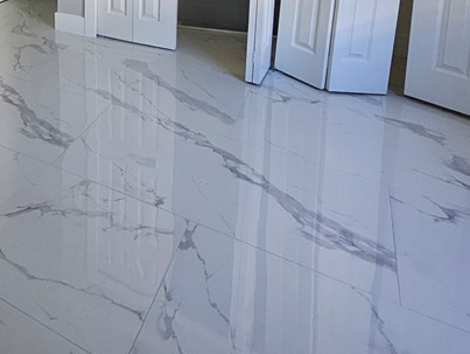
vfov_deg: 34.6
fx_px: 448
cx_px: 57
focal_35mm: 33
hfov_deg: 49.9
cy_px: -68
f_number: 2.2
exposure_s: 1/77.4
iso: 100
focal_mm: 1.74
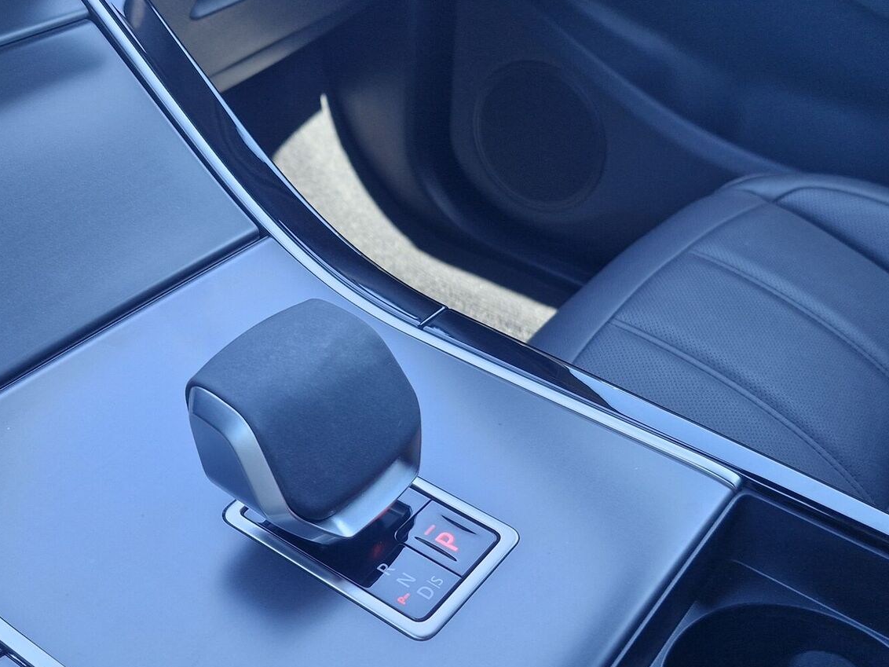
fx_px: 1002
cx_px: 411
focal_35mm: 39
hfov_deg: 47.8
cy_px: 402
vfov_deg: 36.7
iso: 50
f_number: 1.8
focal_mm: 5.54
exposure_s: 1/50
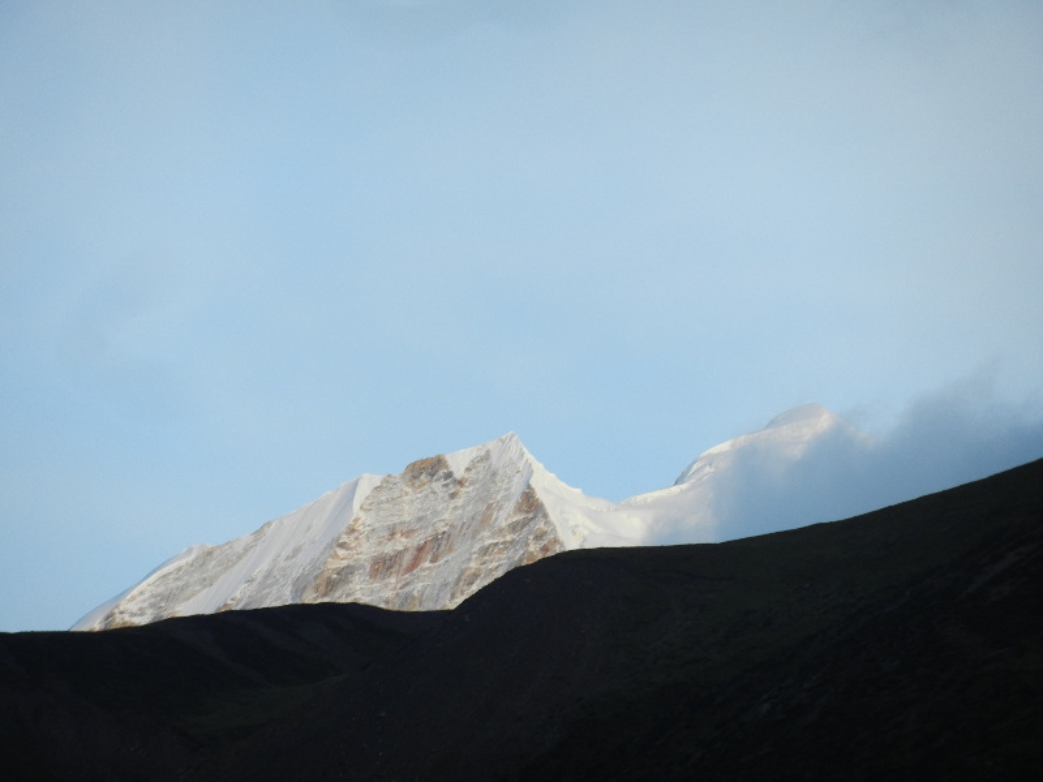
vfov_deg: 4.4
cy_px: 391
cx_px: 522
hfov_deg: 5.9
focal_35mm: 338
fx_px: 10184
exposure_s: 1/100
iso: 220
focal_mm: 60.8
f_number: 5.3
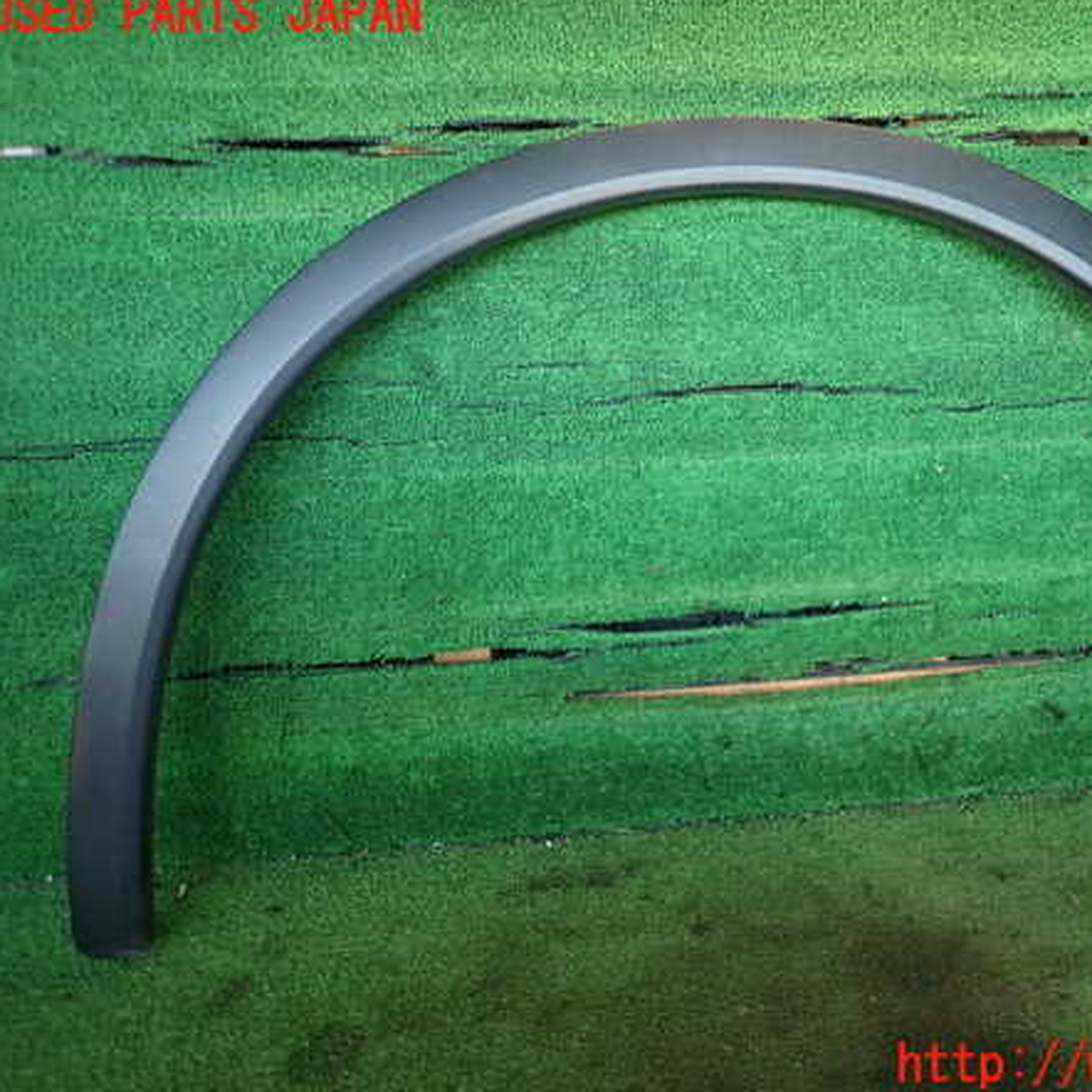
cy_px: 541
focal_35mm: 30
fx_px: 1071
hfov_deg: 53.1
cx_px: 714
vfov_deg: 54.0
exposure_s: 1/60
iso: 125
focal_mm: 4.5
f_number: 2
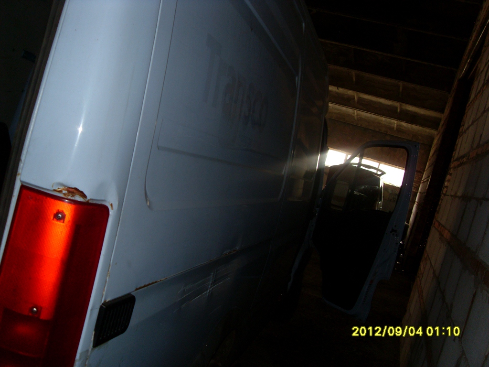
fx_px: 523
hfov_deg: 50.1
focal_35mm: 37
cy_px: 184
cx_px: 244
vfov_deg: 38.7
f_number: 2.8
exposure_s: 1/45
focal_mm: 6.3
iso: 100
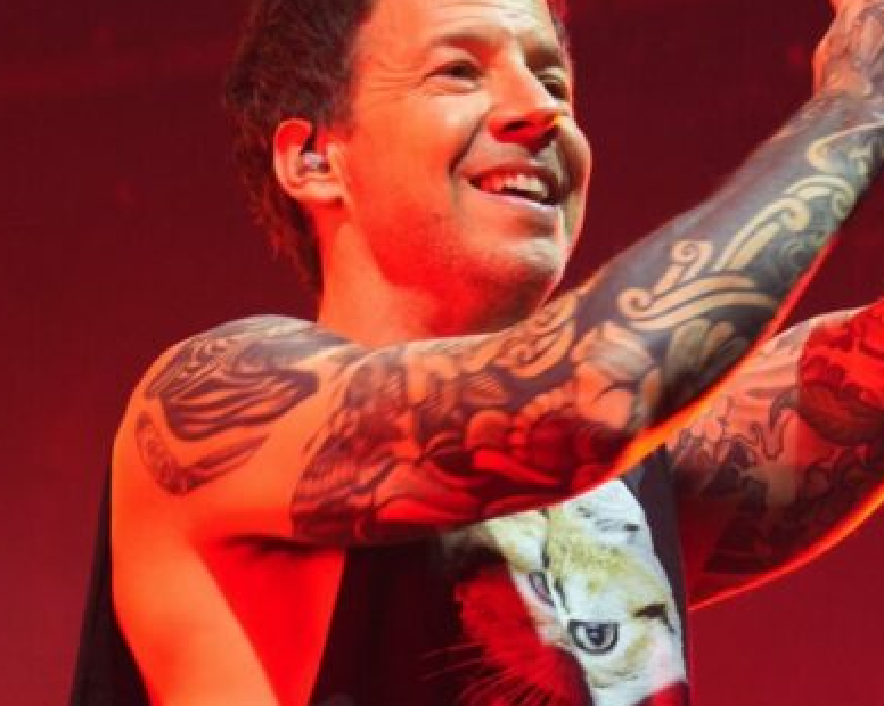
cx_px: 554
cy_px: 938
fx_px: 8525
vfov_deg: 4.7
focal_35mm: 326
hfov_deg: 5.9
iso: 2000
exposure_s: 1/160
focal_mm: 78
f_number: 5
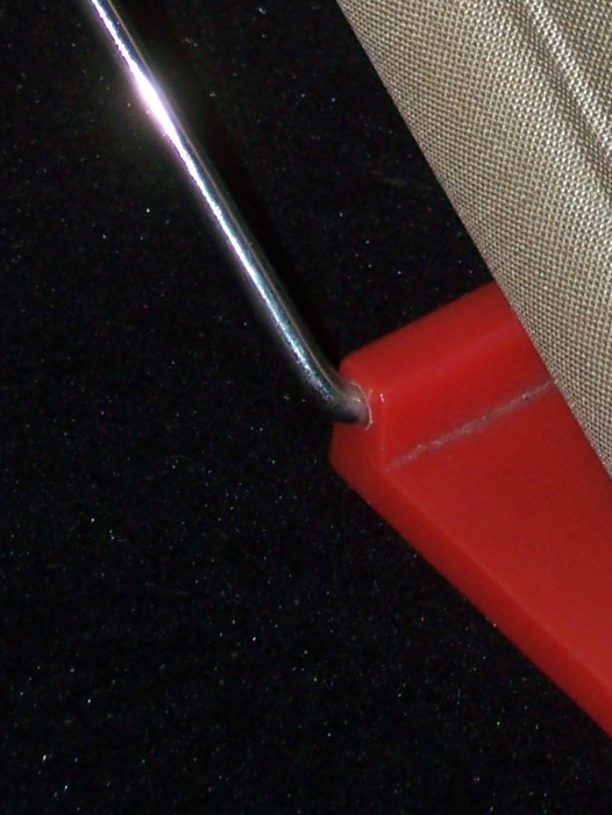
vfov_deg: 8.9
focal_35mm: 217
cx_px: 581
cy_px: -341
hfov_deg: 6.8
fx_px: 5114
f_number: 3.6
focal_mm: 11
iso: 80
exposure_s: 1/80
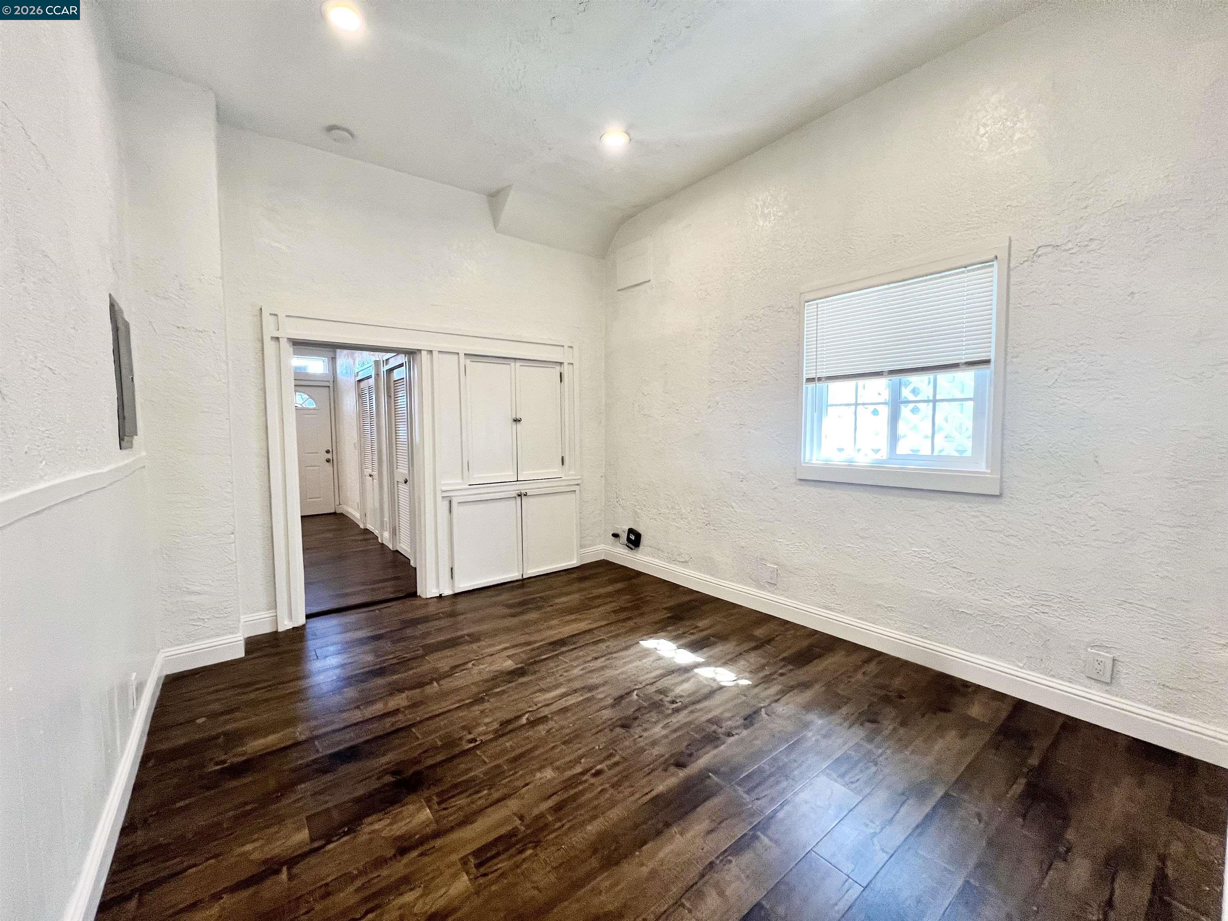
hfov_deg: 106.2
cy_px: 460
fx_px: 461
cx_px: 614
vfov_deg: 89.9
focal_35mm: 13
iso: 160
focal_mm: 1.57
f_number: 1.8
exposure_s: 1/120
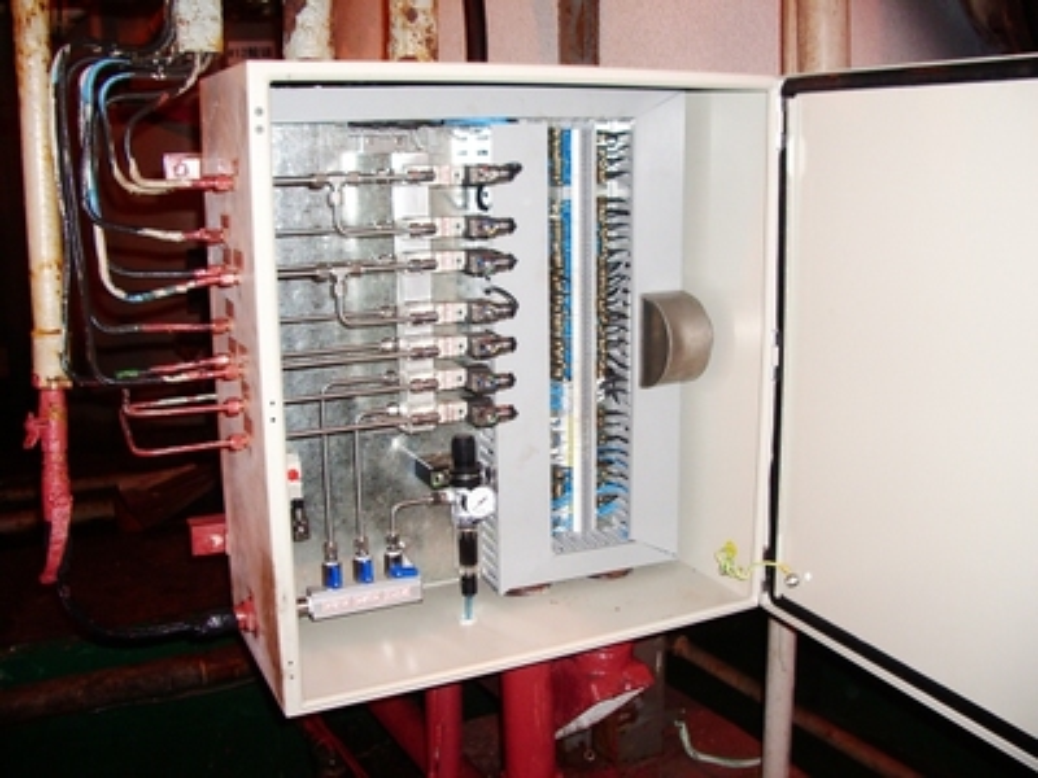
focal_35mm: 35
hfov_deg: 52.6
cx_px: 519
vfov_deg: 40.7
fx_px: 1050
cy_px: 389
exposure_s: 1/60
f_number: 2.6
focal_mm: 5.8
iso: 200
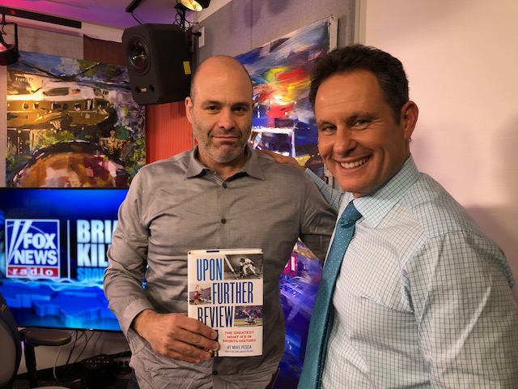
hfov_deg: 63.4
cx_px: 259
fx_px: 419
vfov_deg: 49.7
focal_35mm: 28
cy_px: 194
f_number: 1.8
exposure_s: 1/15
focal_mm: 4
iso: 40
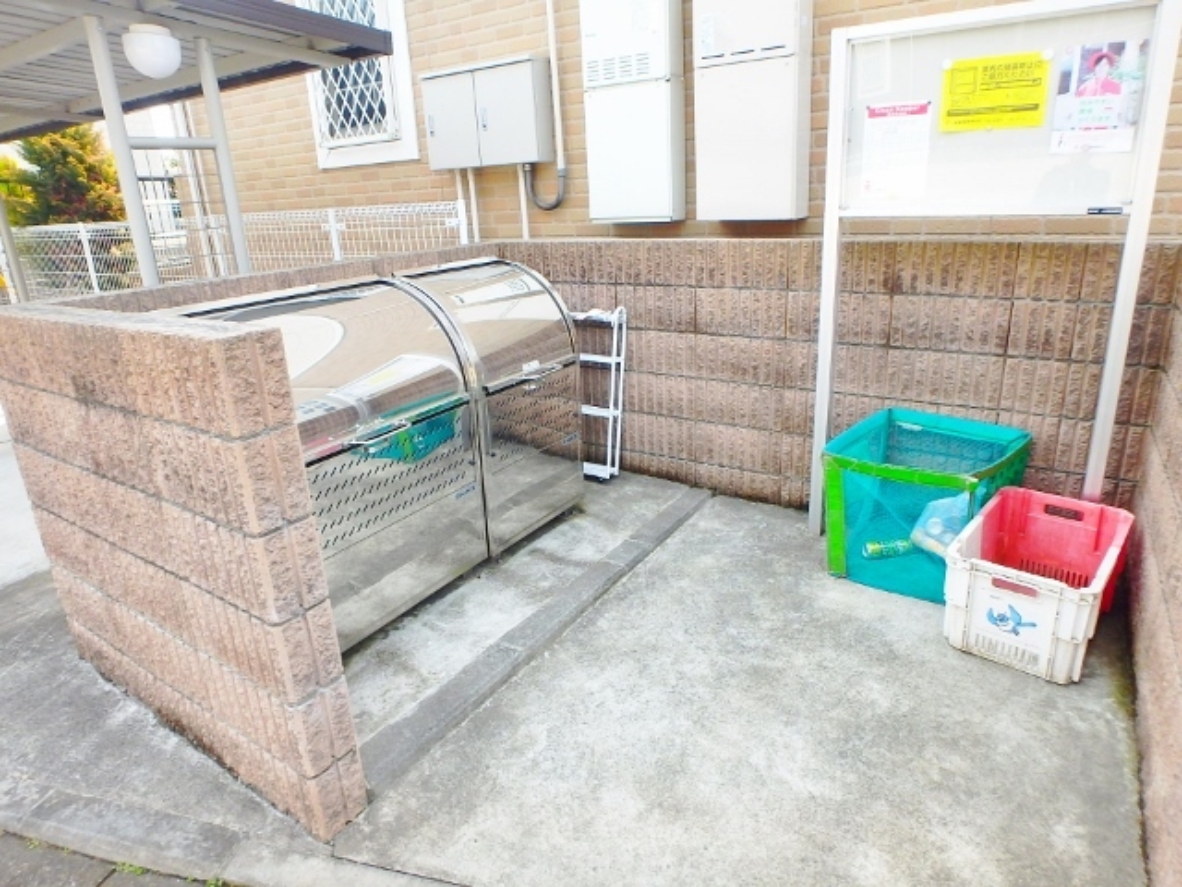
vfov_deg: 63.4
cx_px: 591
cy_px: 444
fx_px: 717
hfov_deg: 79.0
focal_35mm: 21
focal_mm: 3.7
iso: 125
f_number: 3.5
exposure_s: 1/250
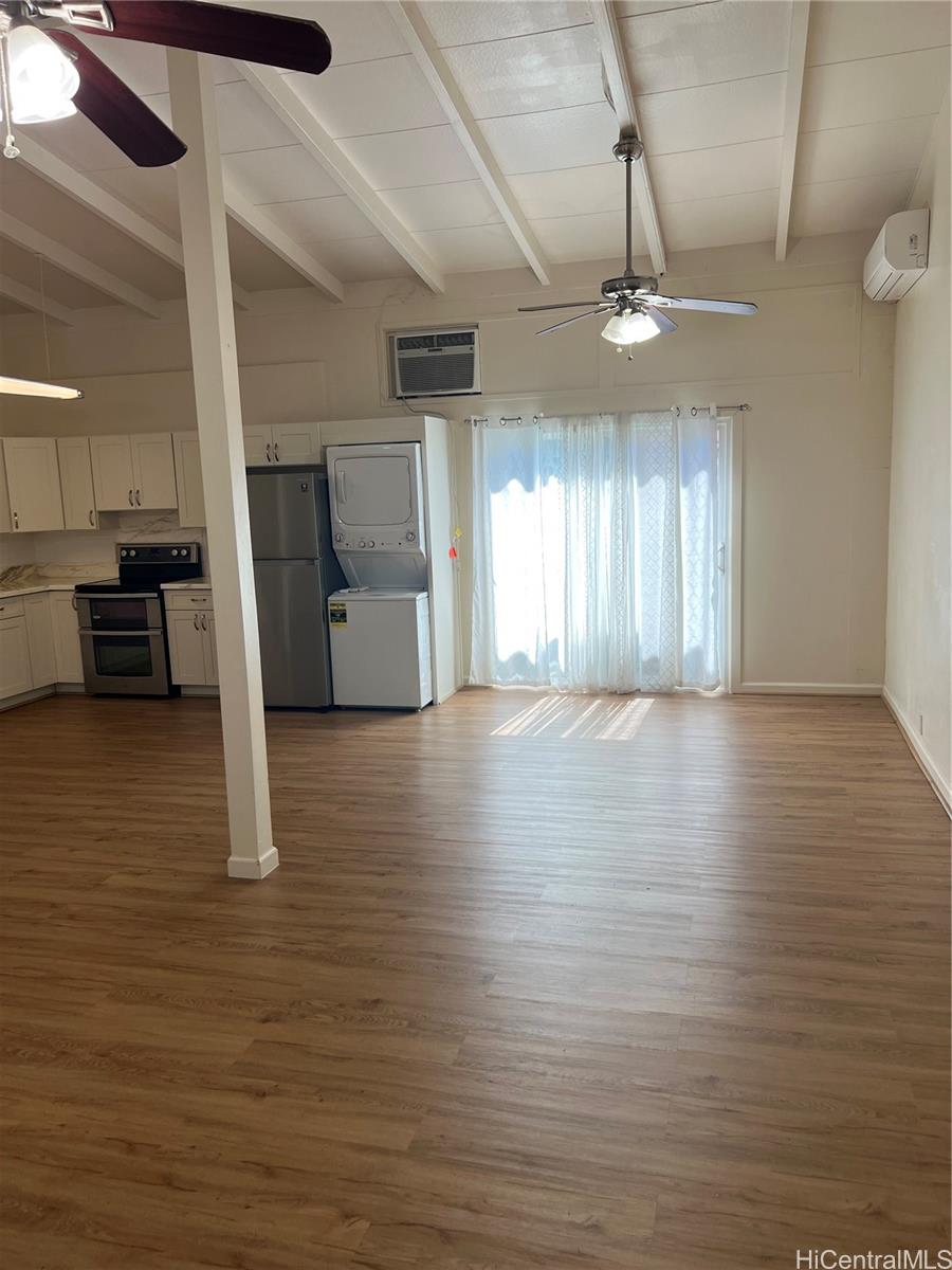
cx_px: 476
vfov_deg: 67.3
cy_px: 635
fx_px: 953
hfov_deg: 53.1
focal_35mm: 26
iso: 40
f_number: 1.5
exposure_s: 1/184
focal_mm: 5.7
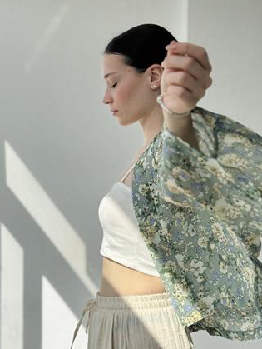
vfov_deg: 31.6
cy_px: 188
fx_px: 615
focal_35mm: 61
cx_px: 151
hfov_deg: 24.0
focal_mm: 6.76
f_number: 1.78
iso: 64
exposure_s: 1/2179
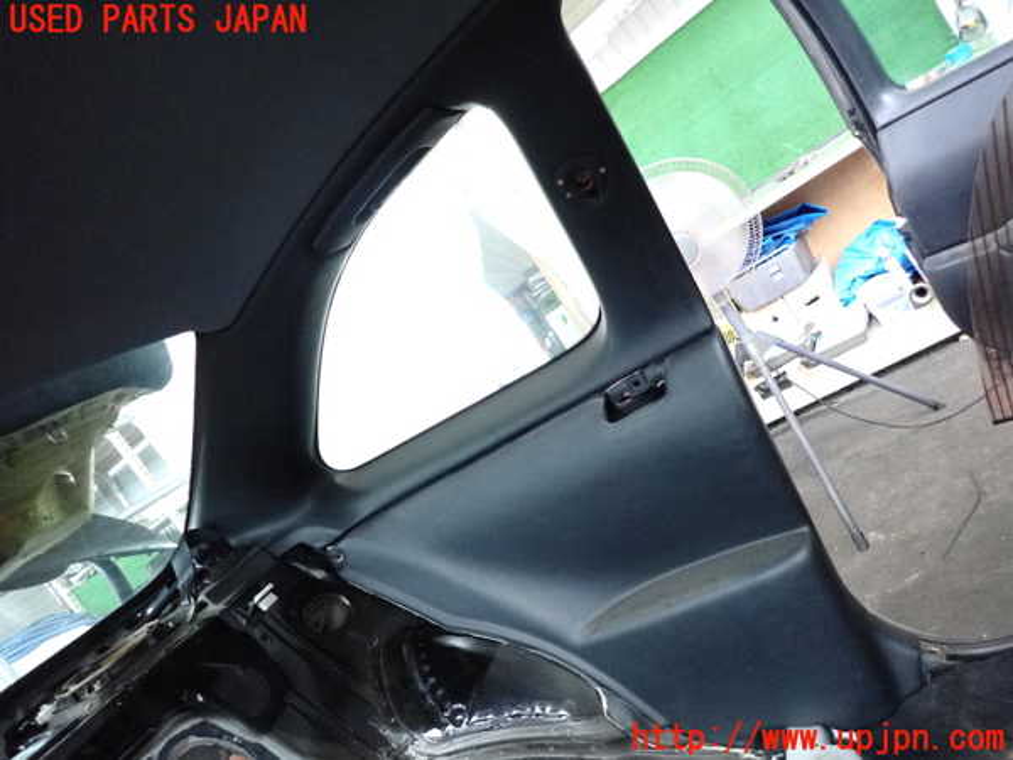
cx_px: 506
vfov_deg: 54.9
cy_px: 380
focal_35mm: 25
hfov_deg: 69.4
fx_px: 732
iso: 1600
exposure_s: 1/125
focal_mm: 4.5
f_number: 2
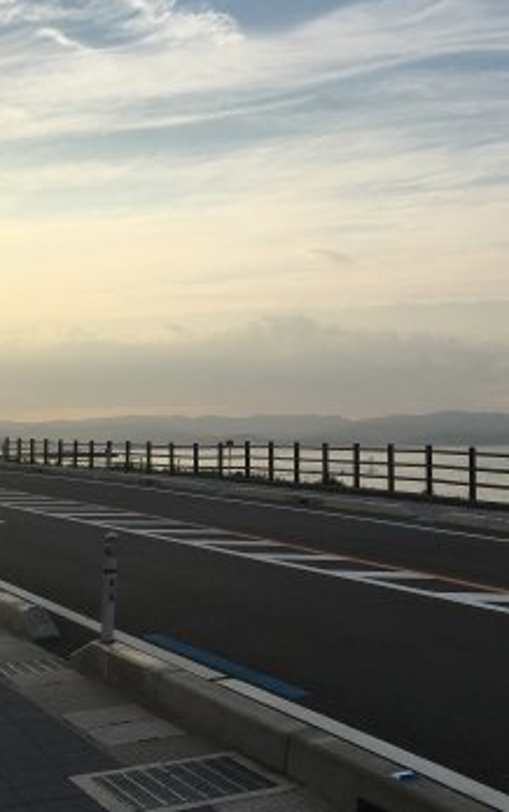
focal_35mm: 54
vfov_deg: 37.5
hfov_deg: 23.1
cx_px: 495
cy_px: 374
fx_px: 1197
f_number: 2.2
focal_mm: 4.15
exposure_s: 1/1709
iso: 25
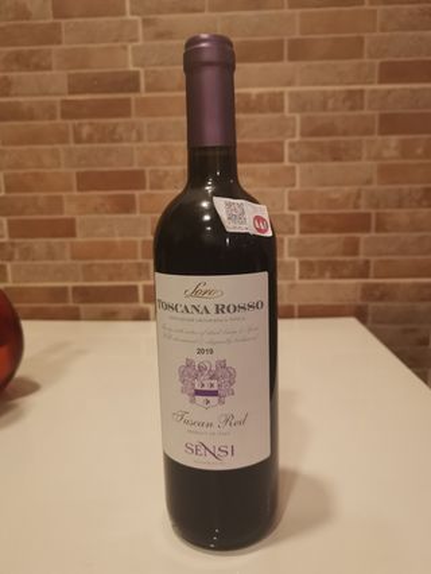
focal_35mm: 27
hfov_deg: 51.4
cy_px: 287
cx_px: 216
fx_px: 448
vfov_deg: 65.3
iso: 400
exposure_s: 1/50
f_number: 1.8
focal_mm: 5.58
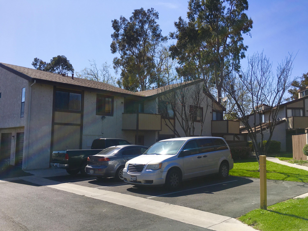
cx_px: 154
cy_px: 116
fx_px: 258
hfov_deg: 61.7
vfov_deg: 48.2
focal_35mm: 29
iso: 25
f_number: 2.2
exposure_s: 1/2262
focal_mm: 4.15
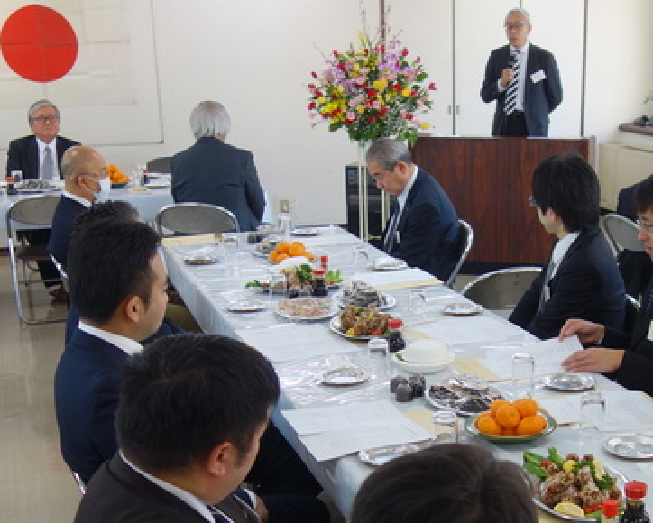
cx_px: 429
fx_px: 1122
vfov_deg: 26.0
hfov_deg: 32.2
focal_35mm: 58
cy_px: 380
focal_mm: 10.4
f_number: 1.8
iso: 125
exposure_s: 1/100
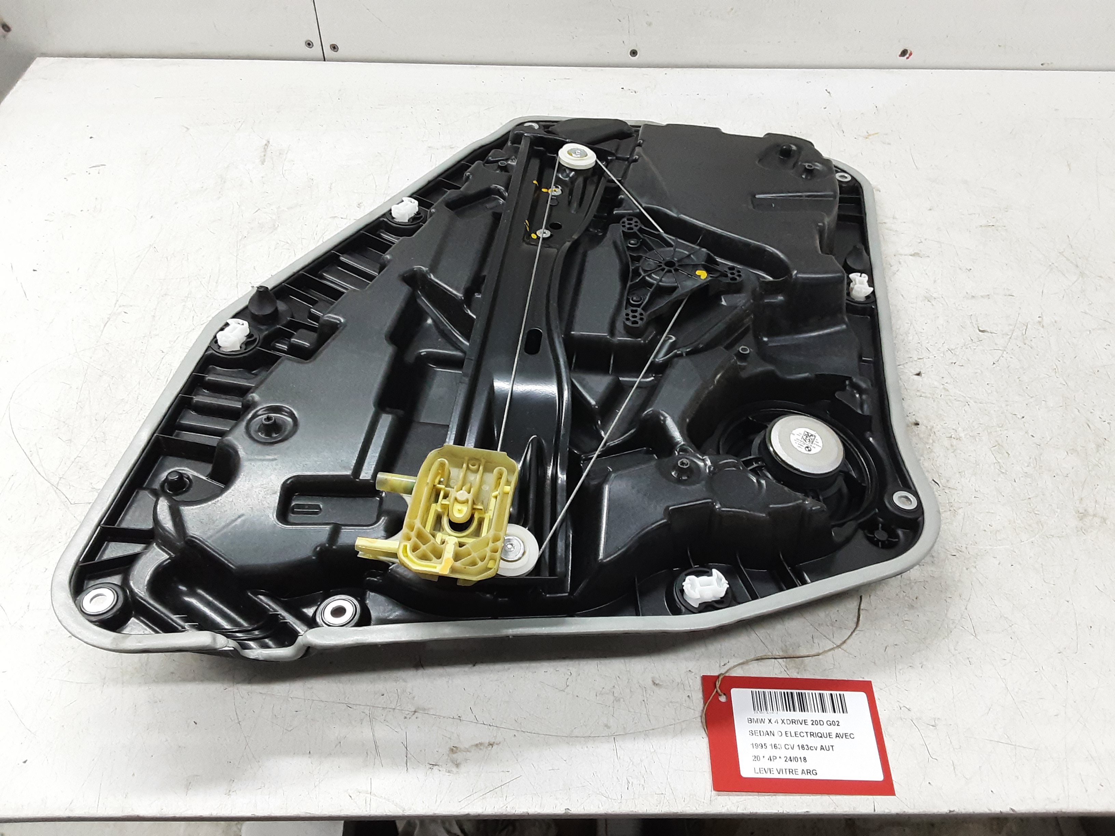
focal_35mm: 27
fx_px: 870
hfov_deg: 65.3
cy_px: 418
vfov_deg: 51.4
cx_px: 558
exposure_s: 1/50
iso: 200
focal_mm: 2.91
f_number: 1.9
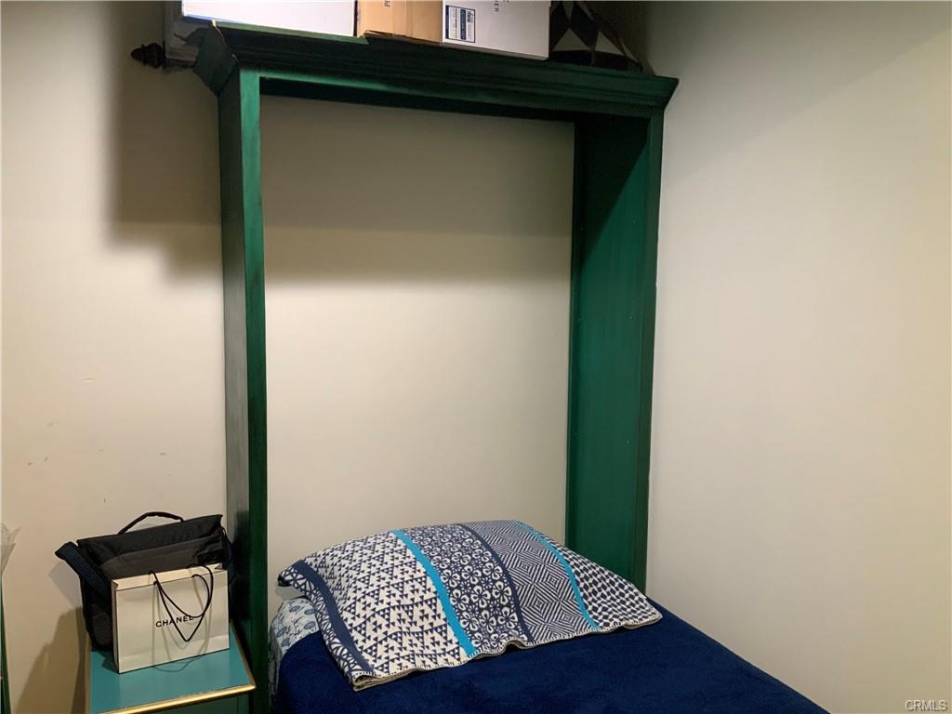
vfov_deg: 48.2
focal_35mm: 29
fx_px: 798
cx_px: 476
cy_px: 357
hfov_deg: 61.7
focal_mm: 3
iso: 200
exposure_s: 1/60
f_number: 1.8
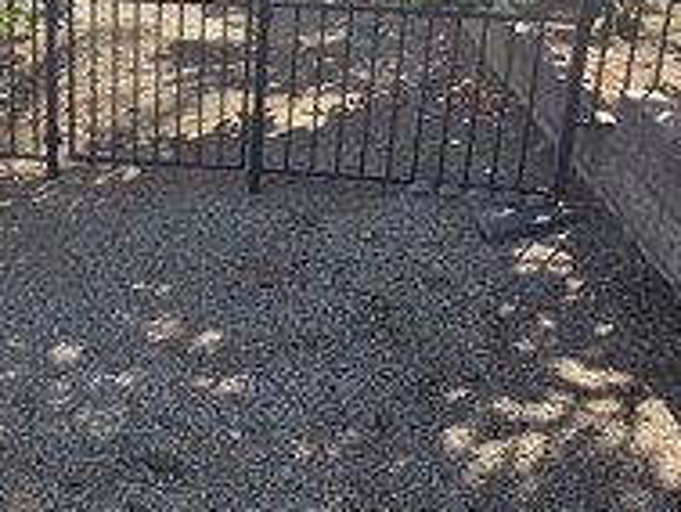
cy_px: 72
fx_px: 866
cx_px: 108
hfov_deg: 40.6
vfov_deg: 31.7
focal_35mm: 44
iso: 50
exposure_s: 1/1410
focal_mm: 2.2
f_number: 2.2
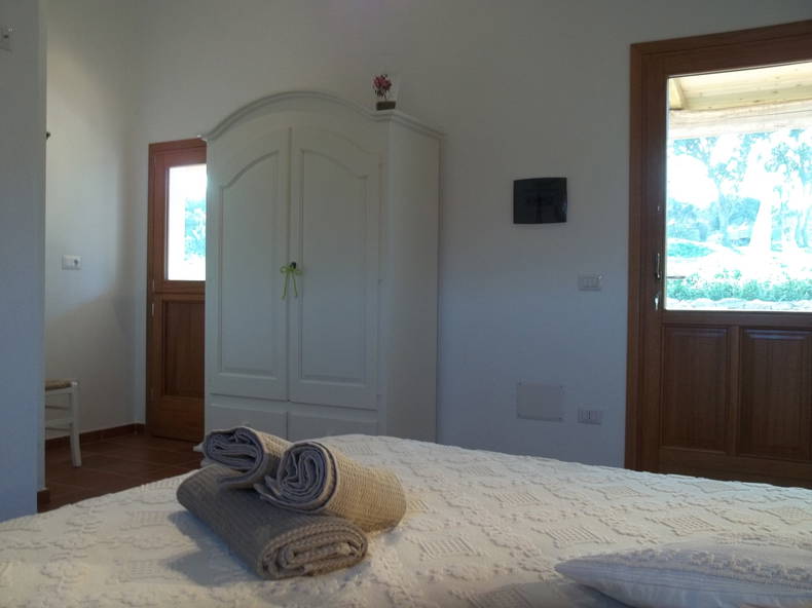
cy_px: 304
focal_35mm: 33
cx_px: 406
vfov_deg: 42.9
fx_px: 774
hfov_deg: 55.4
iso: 131
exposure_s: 1/30
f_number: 3.3
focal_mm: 5.9
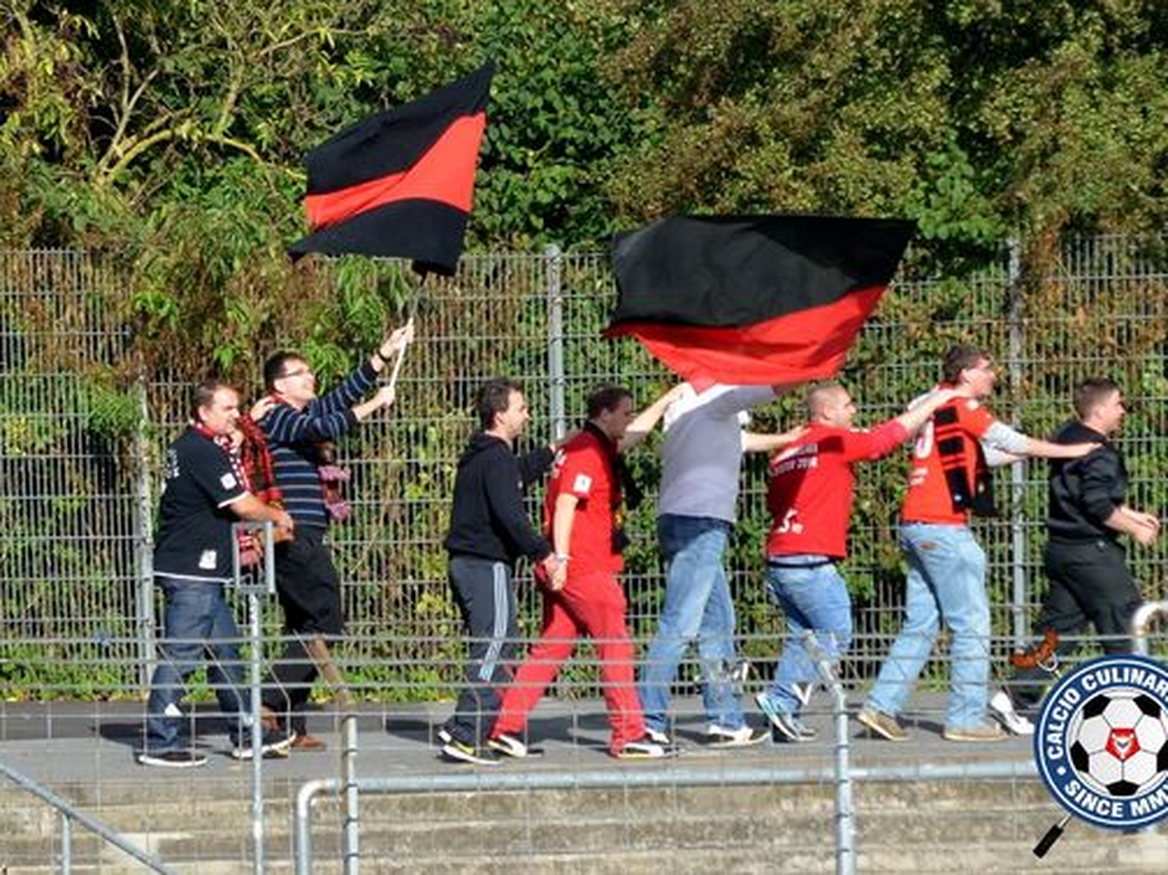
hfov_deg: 6.1
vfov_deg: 4.5
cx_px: 615
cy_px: 436
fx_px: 11031
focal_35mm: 327
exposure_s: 1/1600
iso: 400
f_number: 6.3
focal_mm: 200
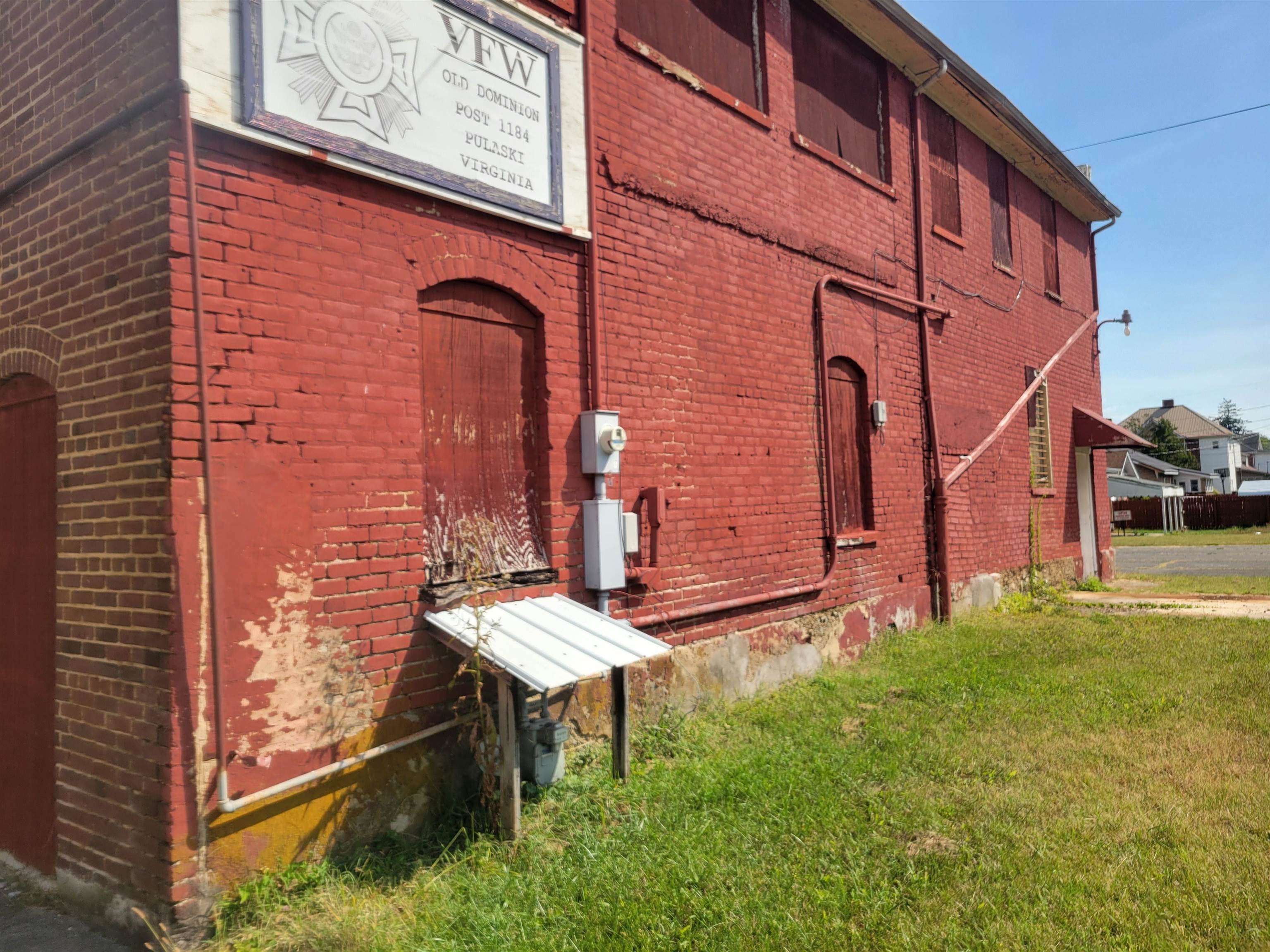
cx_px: 635
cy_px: 476
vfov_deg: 53.1
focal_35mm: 26
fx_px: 954
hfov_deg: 67.3
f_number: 1.8
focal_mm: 5.4
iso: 40
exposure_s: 1/1844
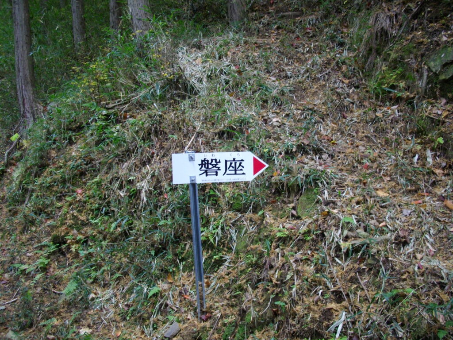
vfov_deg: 38.7
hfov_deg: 50.1
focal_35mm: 37
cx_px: 226
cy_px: 170
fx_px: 484
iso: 200
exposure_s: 1/60
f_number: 2.8
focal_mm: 6.2
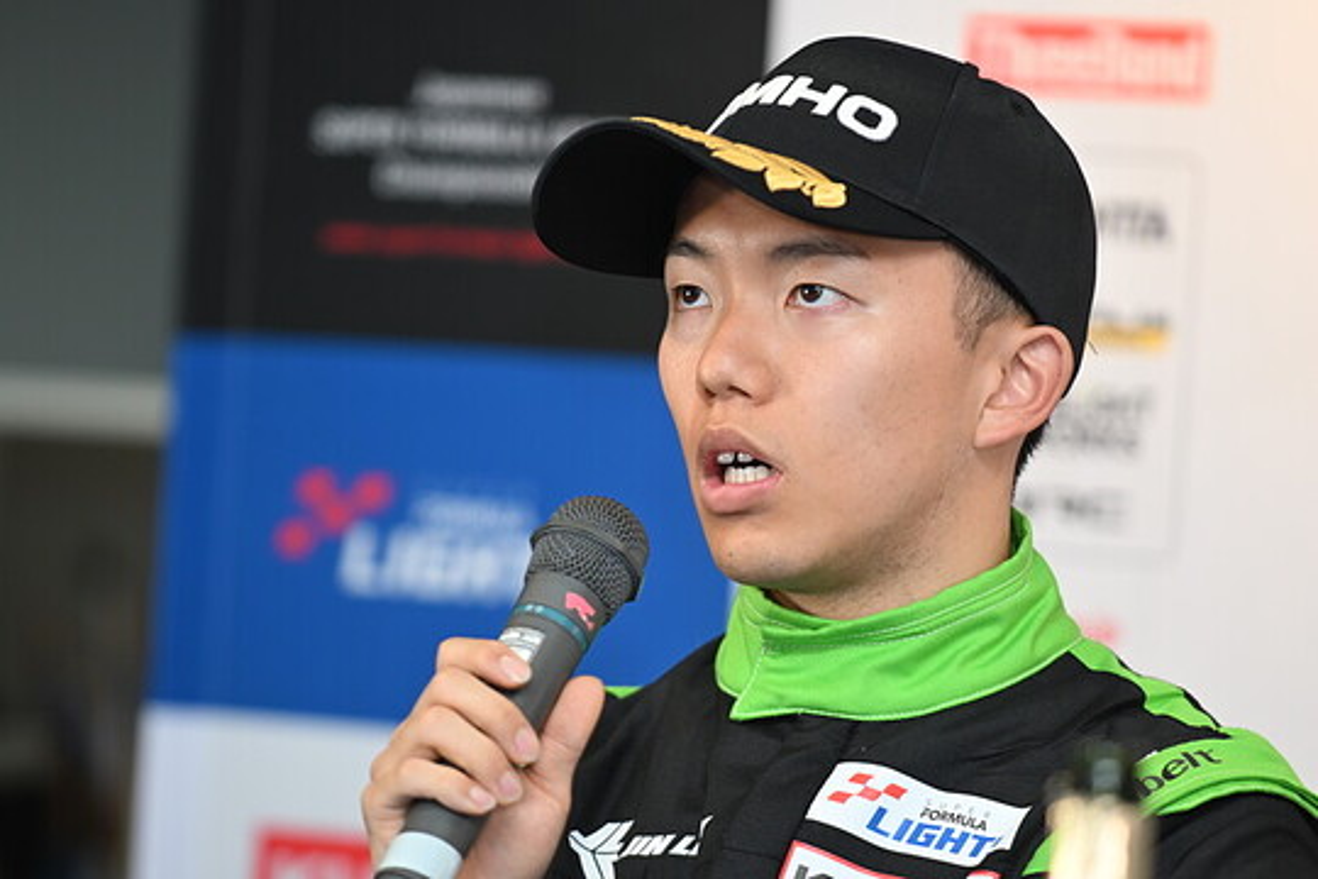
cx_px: 659
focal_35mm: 262
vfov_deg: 5.2
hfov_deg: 7.8
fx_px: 9610
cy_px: 440
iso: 450
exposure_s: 1/200
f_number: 2.8
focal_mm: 175
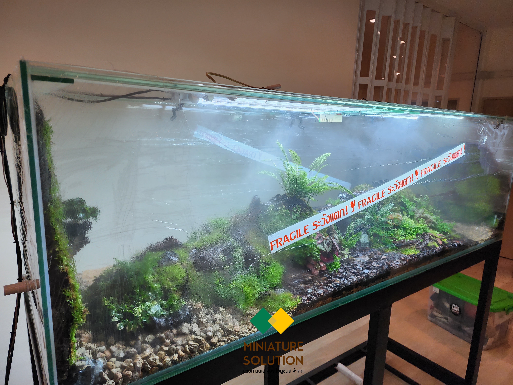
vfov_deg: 58.9
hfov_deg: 73.9
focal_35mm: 23
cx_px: 256
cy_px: 192
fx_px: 341
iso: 64
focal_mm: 6.4
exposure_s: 1/100
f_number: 1.8
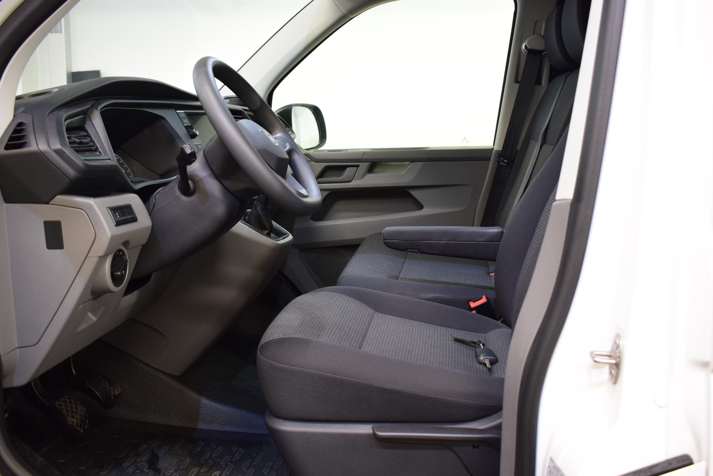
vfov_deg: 36.9
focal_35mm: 36
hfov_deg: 53.1
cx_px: 356
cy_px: 238
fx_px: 714
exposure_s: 1/40
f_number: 4
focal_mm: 24
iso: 1600
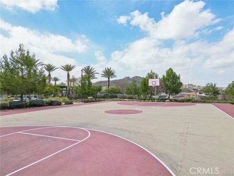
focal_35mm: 24
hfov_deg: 71.6
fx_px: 162
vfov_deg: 56.8
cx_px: 117
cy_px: 88
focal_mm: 6.72
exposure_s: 1/5000
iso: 150
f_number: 1.7
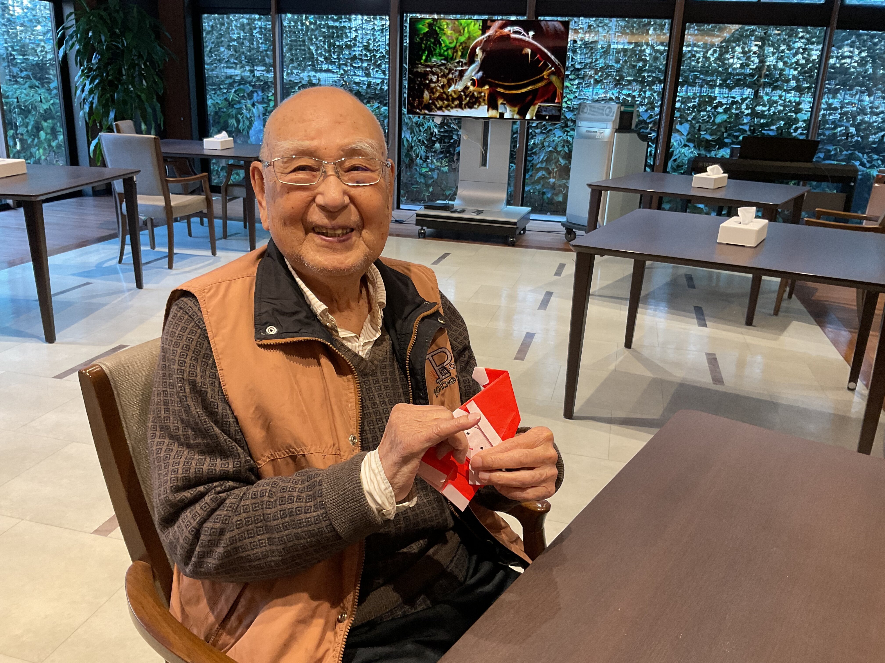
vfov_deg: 48.2
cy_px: 332
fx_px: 741
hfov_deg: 61.7
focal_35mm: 29
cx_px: 442
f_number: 1.8
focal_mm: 3
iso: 100
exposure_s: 1/60
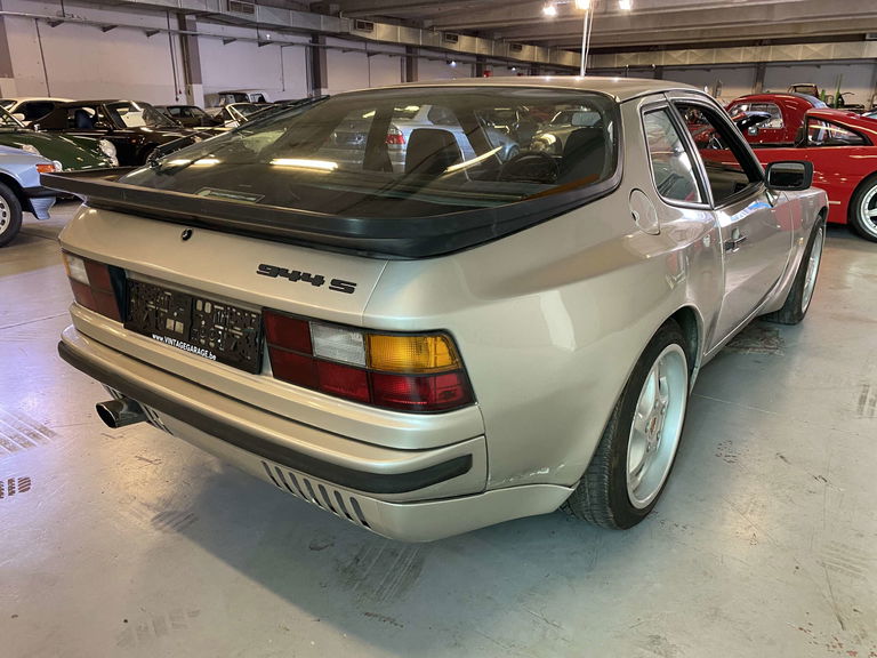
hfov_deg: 67.3
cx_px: 438
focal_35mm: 26
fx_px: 659
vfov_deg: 53.1
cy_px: 329
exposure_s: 1/50
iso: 160
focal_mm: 4.25
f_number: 1.8
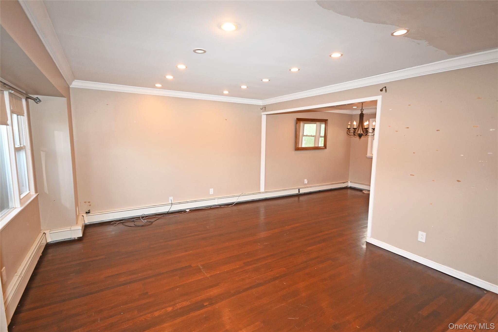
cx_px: 249
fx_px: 249
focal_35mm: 18
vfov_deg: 67.4
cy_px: 166
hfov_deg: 90.0
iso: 640
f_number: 4.5
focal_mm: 12
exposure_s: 1/60
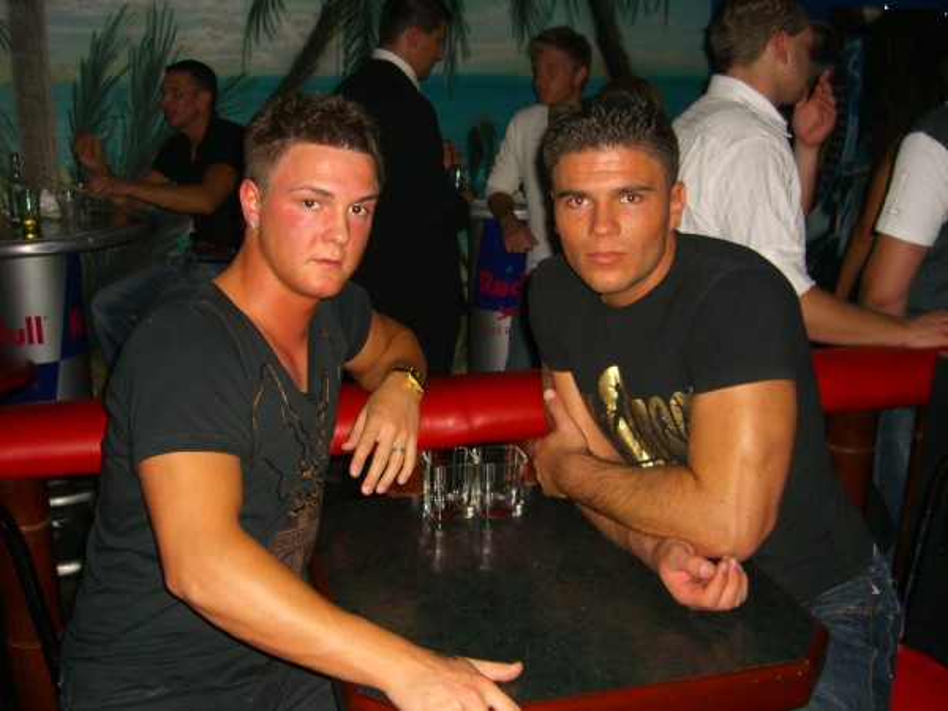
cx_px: 474
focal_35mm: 38
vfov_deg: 37.7
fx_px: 1041
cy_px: 356
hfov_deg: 49.0
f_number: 2.8
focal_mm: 7.9
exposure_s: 1/60
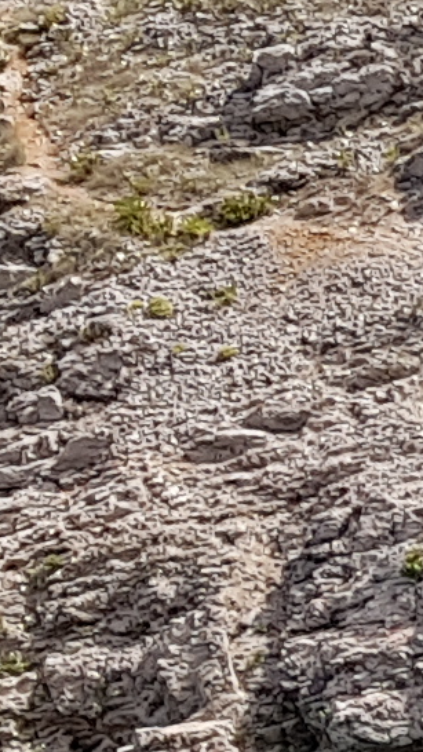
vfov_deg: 10.2
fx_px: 4169
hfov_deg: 4.9
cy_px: 842
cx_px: 2057
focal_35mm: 209
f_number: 1.7
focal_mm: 4.2
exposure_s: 1/1772
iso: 40
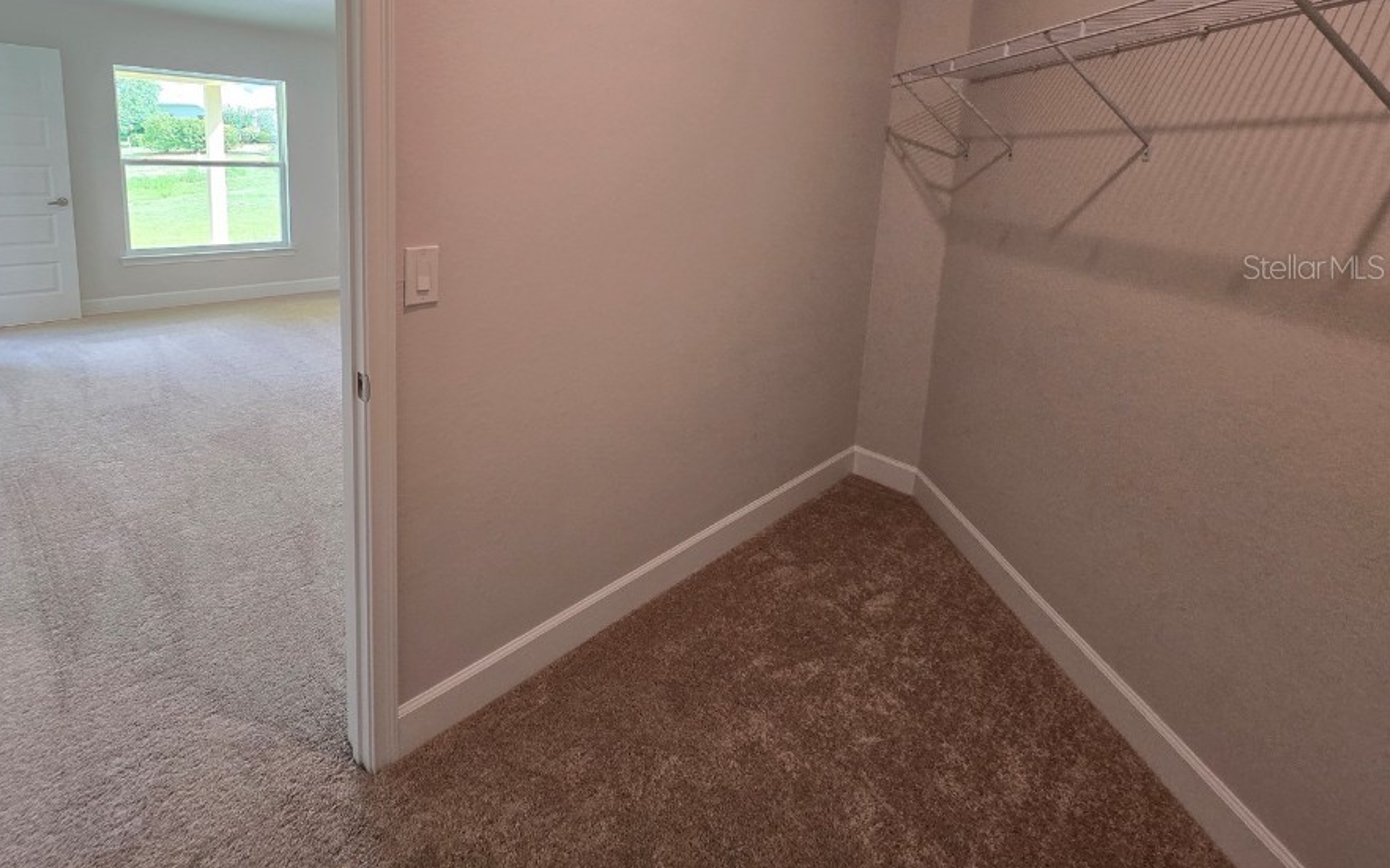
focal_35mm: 16
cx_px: 585
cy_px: 266
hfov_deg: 97.0
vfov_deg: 68.5
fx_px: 606
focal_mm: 2.2
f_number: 2.2
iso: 160
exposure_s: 1/60
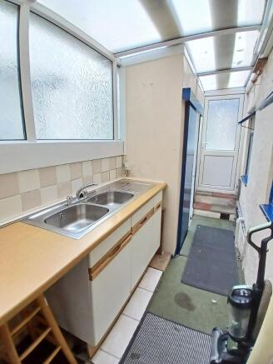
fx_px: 179
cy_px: 182
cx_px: 136
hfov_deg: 74.8
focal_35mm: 17
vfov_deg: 91.0
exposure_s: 1/33.3
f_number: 2.2
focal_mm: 1.4
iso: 125
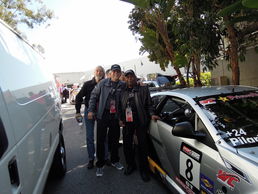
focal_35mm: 24
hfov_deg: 71.6
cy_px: 97
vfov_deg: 56.8
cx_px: 129
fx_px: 179
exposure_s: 1/500
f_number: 2.8
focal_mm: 4.3
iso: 160
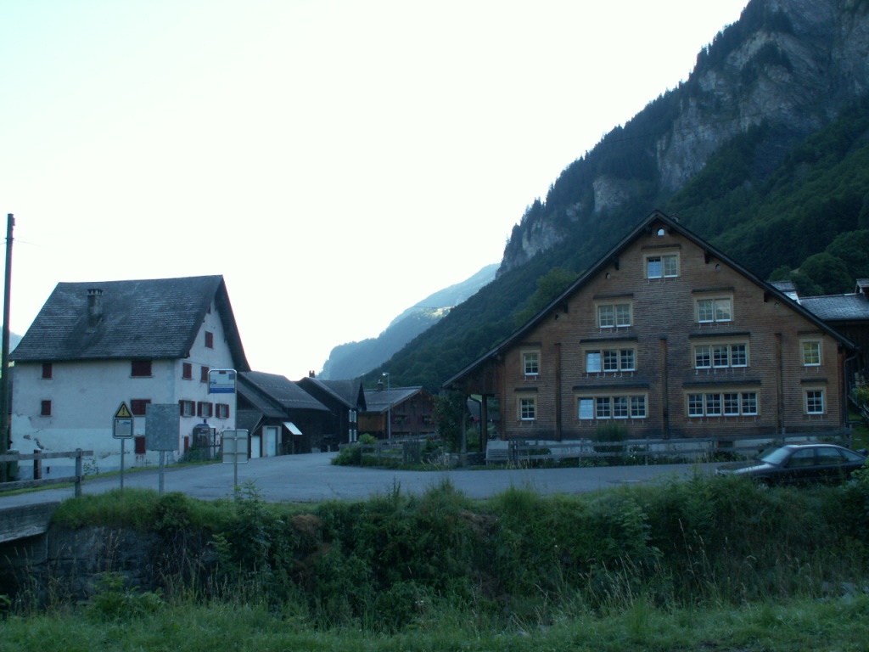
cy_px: 326
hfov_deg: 52.6
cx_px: 434
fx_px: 879
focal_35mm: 35
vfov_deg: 40.7
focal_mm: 5.86
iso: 50
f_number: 4
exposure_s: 1/80
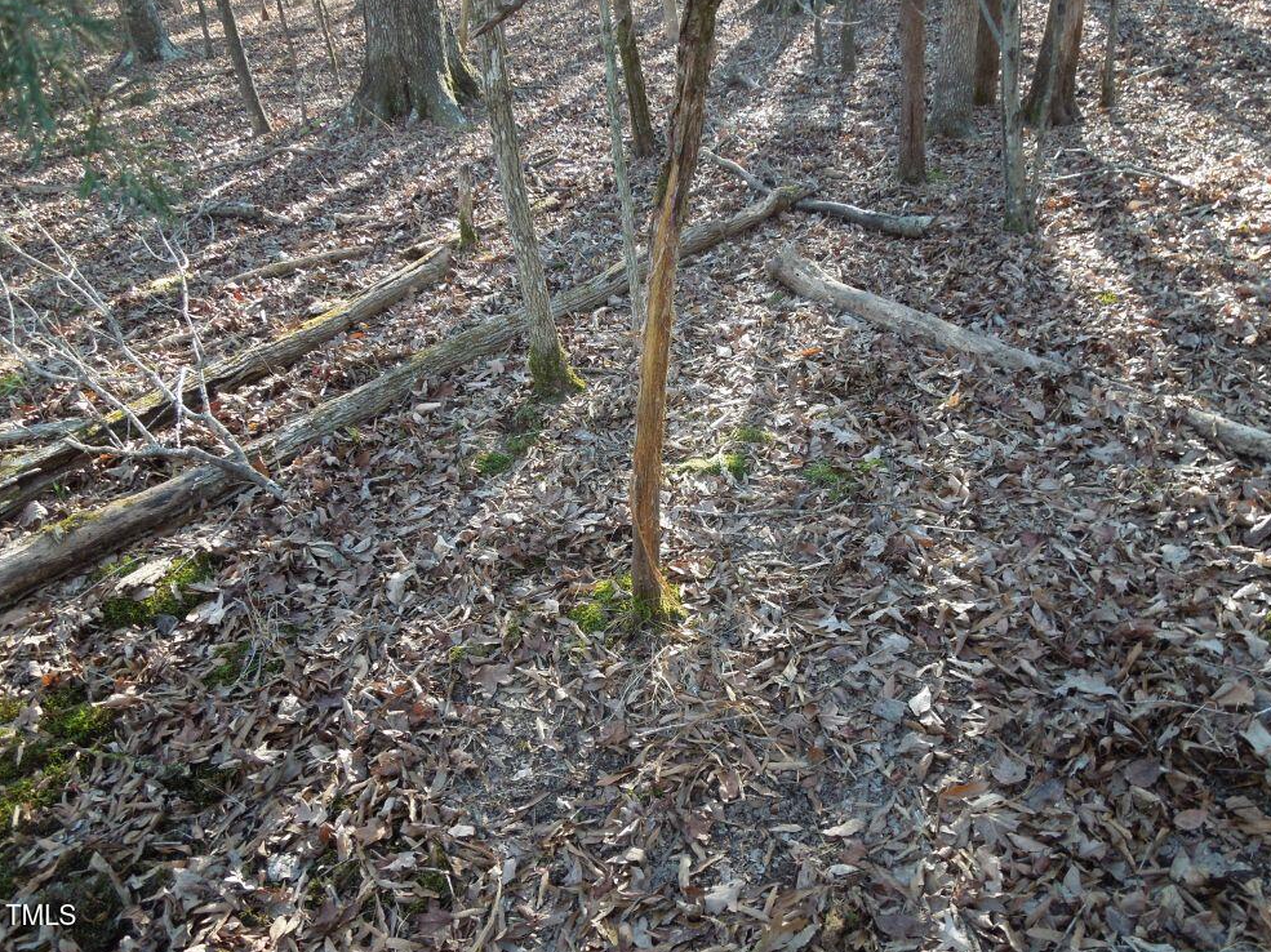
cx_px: 658
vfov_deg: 53.0
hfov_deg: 67.3
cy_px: 464
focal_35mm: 26
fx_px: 954
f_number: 3.3
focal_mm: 4.5
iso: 100
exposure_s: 1/40
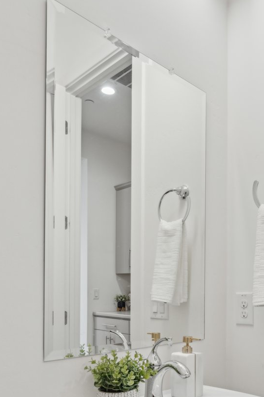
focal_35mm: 34
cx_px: 200
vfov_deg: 53.6
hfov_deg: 37.8
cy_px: 292
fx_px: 374
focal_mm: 18
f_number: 8
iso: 320
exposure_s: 1/13
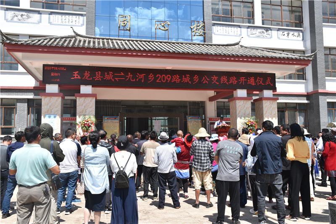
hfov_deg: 57.2
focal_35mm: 33
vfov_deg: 40.0
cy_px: 112
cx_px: 168
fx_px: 308
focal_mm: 22
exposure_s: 1/320
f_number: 9
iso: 200
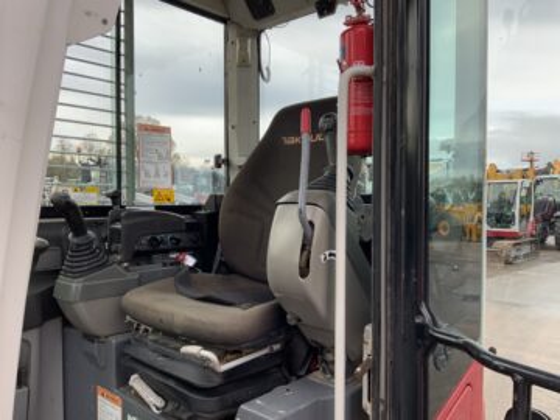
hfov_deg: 61.7
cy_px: 210
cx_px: 280
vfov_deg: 48.2
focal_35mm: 29
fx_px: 469
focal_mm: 3
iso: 16
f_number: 1.8
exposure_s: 1/130
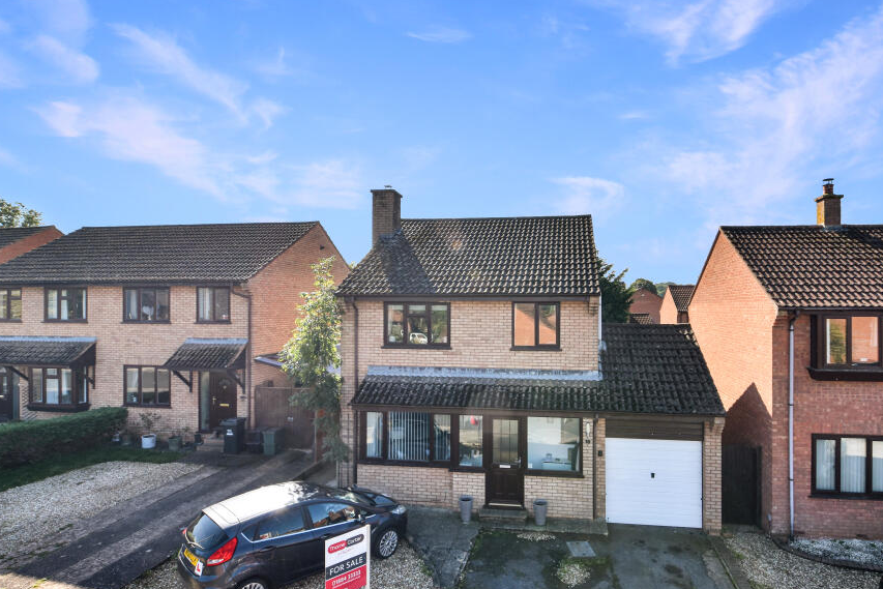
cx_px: 517
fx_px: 442
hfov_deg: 89.2
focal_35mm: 18
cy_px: 333
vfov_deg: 67.1
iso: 100
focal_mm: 10
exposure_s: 1/200
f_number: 7.1
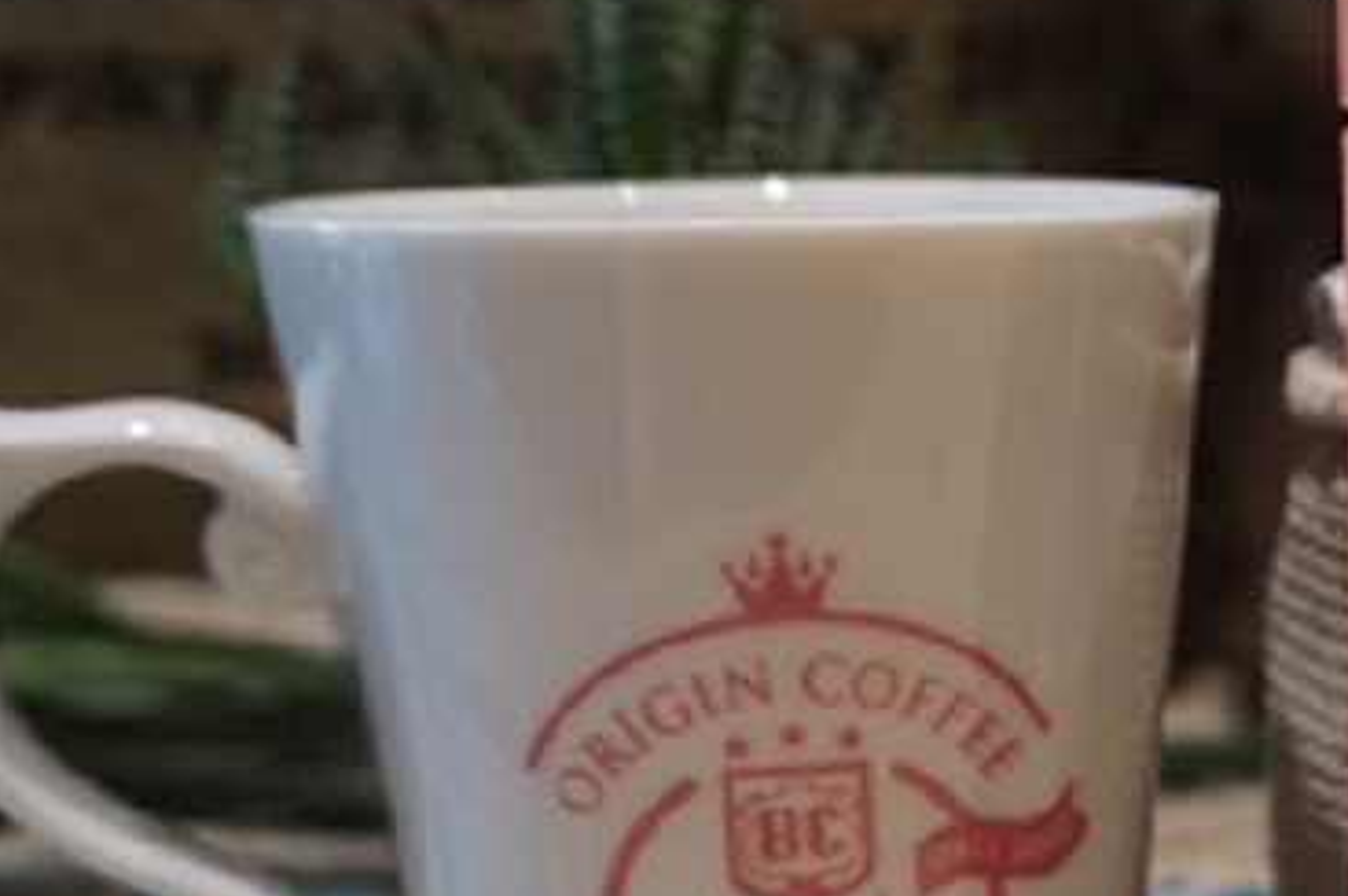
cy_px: 810
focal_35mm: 77
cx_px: 1403
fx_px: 2889
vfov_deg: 17.4
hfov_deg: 24.8
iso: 1000
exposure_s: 1/160
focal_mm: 21
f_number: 4
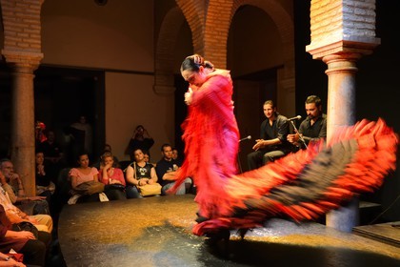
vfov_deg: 37.9
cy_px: 134
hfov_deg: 54.4
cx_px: 200
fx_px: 389
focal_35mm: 35
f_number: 4
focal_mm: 35
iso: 1600
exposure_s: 1/15
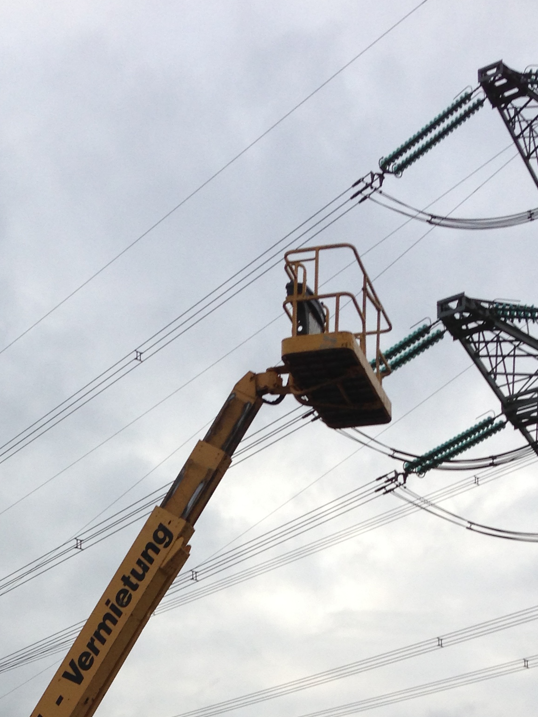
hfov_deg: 21.0
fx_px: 1451
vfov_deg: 26.1
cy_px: 746
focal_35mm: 70
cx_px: 201
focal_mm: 4.13
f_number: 2.4
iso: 50
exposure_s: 1/357
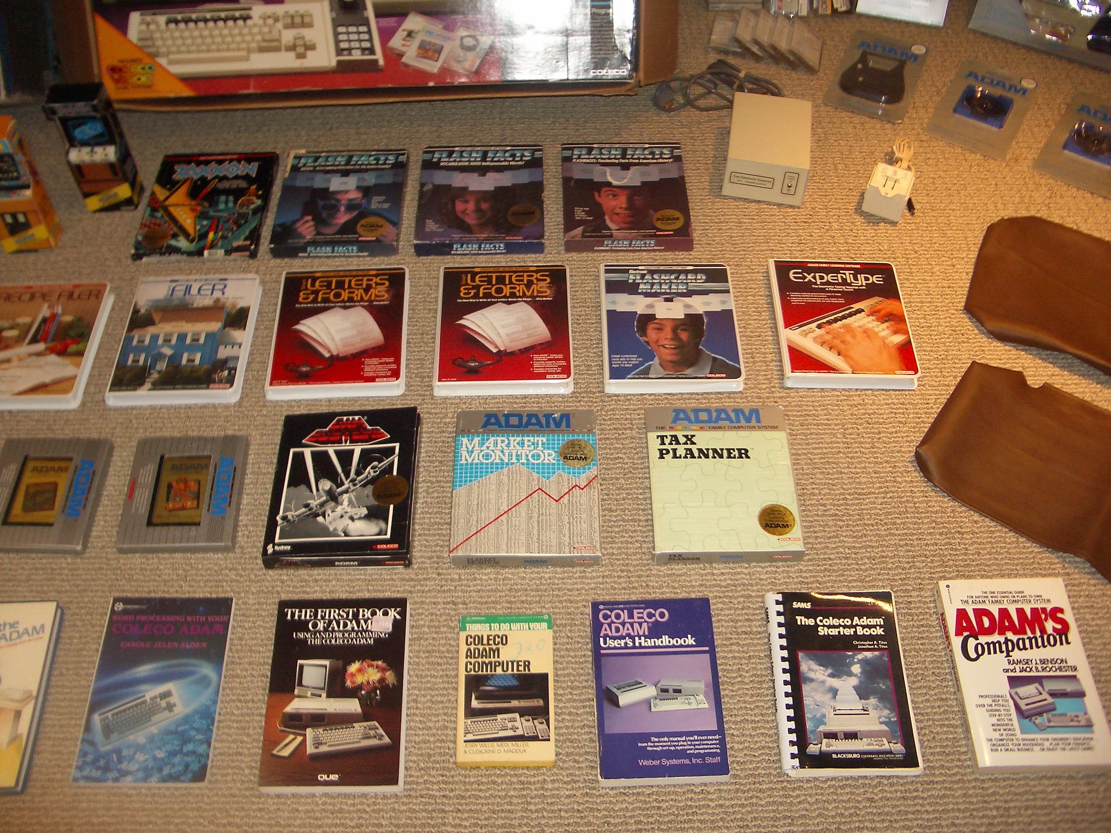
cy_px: 416
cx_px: 556
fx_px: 1123
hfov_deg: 52.6
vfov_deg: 40.7
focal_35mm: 35
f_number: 2.6
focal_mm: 5.8
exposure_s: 1/60
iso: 100
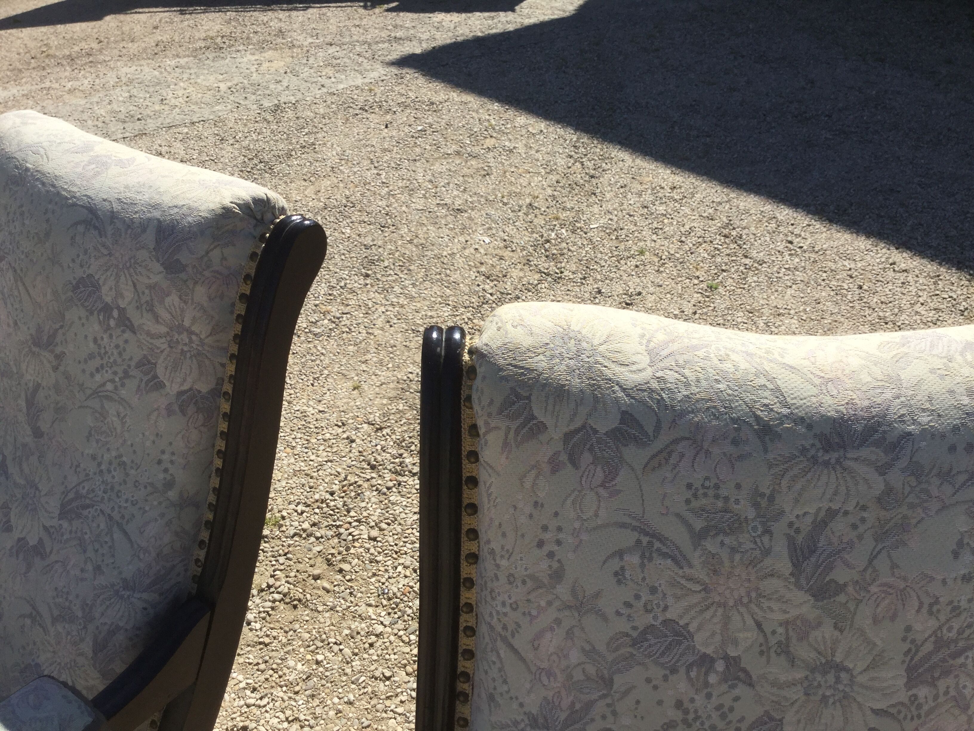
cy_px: 366
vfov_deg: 45.4
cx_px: 487
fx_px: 872
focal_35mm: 31
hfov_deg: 58.4
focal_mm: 3.3
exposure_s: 1/1148
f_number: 2.4
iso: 25
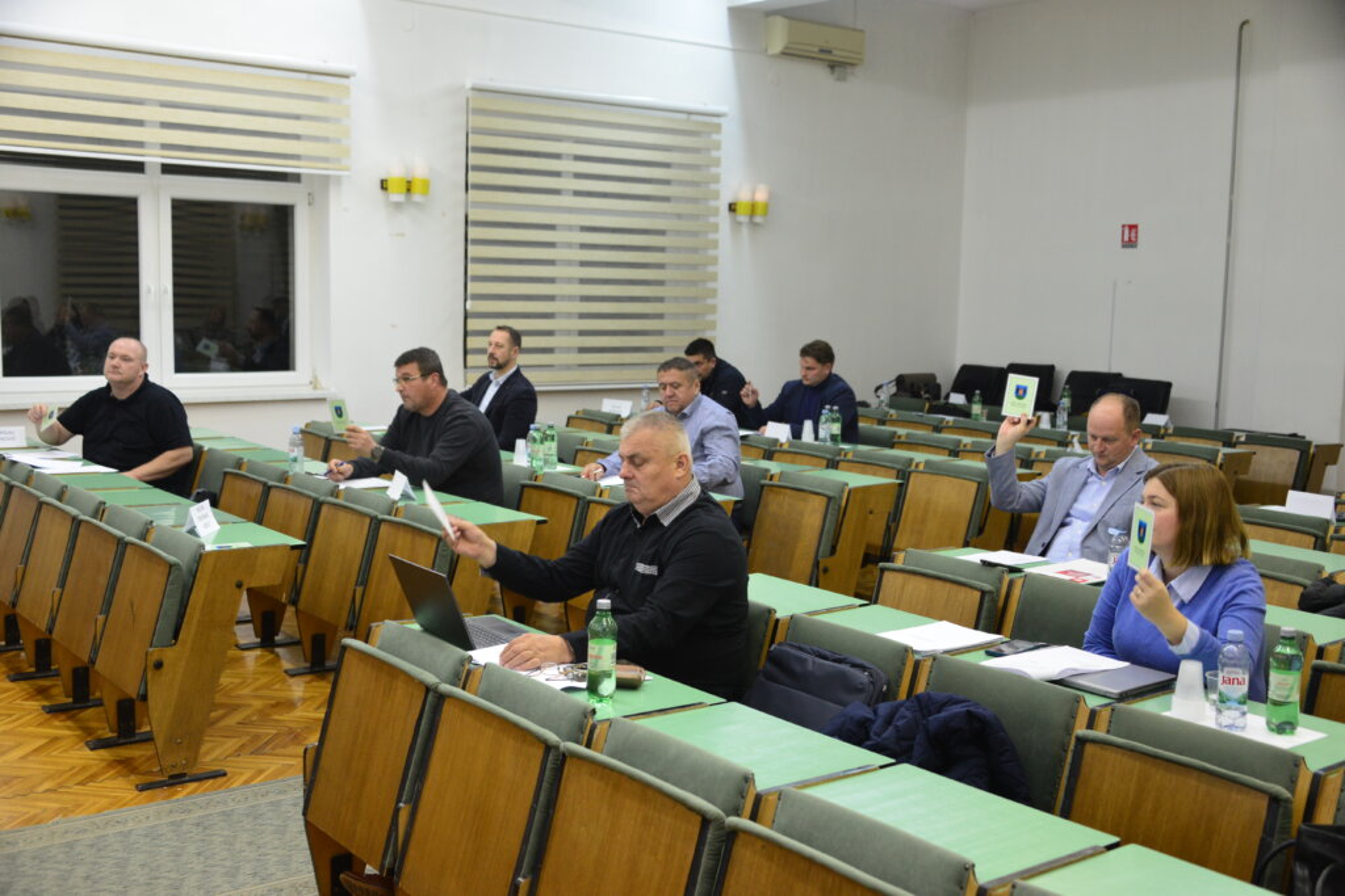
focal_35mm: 38
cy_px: 448
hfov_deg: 50.7
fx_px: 1420
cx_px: 672
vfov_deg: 35.1
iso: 2000
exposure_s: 1/125
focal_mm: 38
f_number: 4
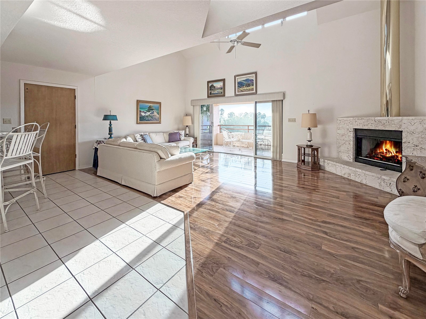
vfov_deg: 85.7
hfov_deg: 102.1
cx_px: 213
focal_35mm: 14
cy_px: 160
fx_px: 172
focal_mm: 2.22
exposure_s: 1/200
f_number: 2.2
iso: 64
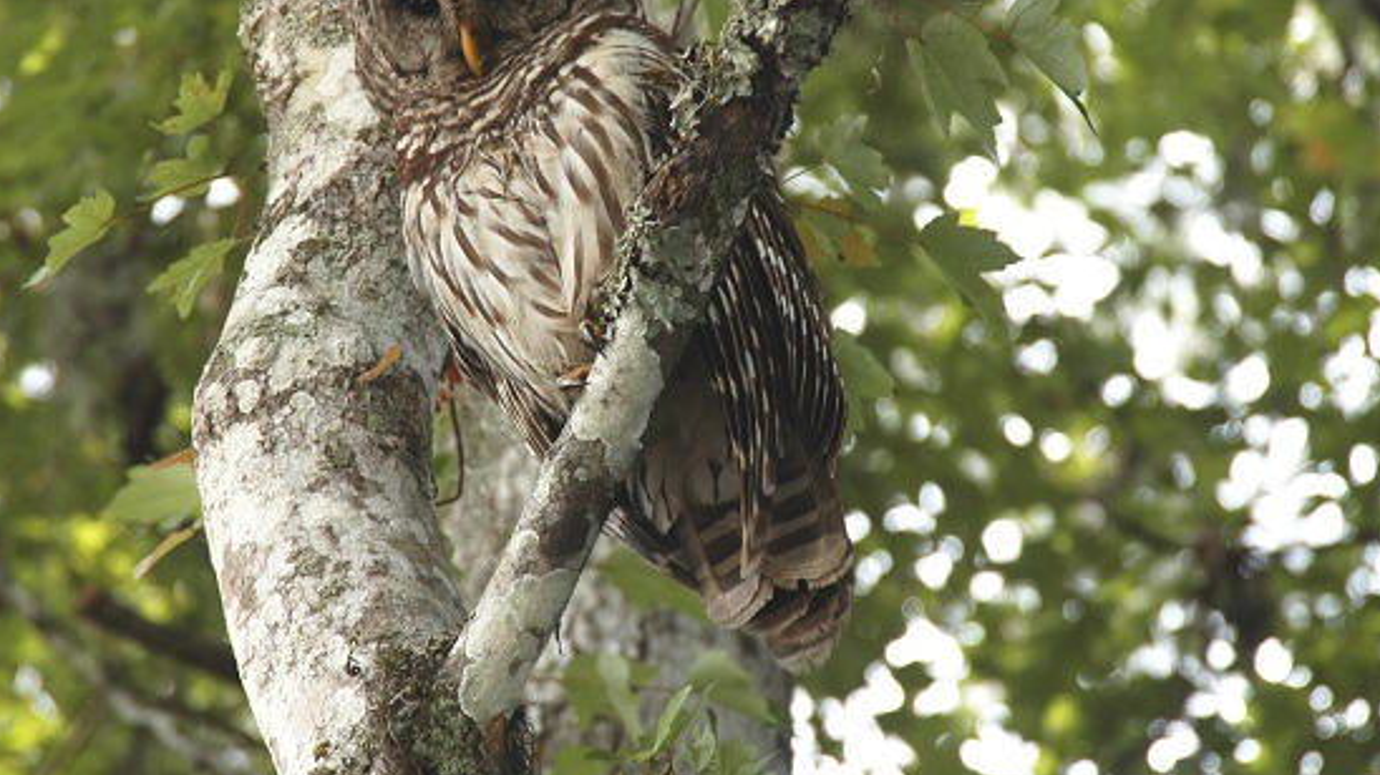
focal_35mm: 220
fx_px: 8049
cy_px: 308
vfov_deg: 5.5
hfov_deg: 9.8
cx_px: 579
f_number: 5.6
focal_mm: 120
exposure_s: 1/40
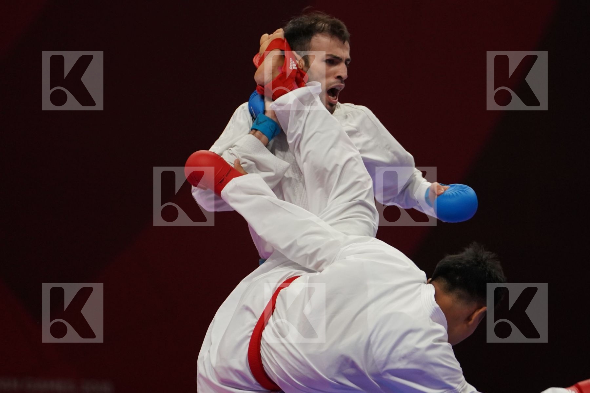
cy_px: 196
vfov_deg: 3.5
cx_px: 295
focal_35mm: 393
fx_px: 6440
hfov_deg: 5.2
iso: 2000
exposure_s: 1/1000
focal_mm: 262
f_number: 4
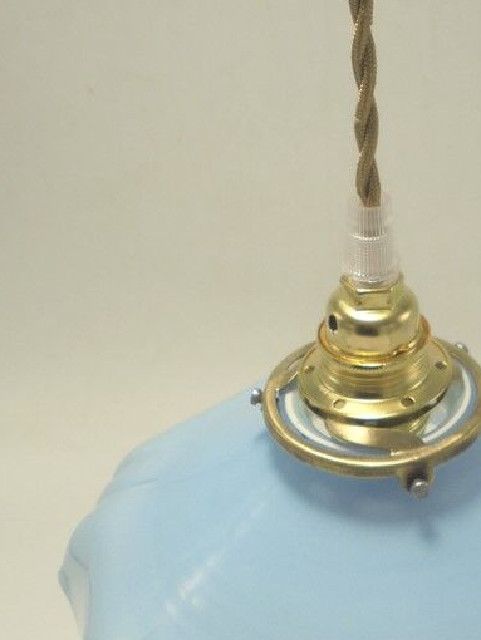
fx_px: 1111
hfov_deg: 24.1
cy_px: 516
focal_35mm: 60
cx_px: 380
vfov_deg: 31.3
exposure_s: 1/160
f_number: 4
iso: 100
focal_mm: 6.1
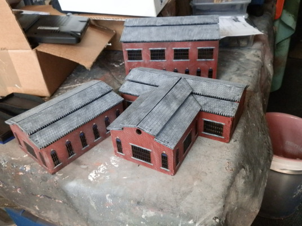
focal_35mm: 28
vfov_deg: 49.7
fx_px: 244
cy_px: 113
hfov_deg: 63.4
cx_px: 151
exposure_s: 1/80
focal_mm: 5
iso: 400
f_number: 3.1
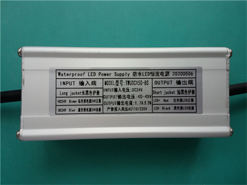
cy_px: 92
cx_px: 124
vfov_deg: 51.4
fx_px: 193
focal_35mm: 27
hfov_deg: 65.3
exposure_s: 1/125
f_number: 2.09
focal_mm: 3.6
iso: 50
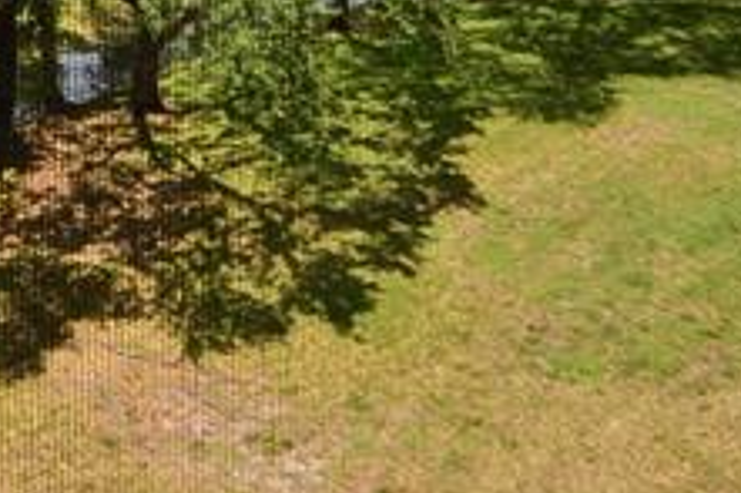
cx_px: 171
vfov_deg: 20.0
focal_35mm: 60
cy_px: -213
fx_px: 1230
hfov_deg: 32.8
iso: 100
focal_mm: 11
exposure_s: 1/60
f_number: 11
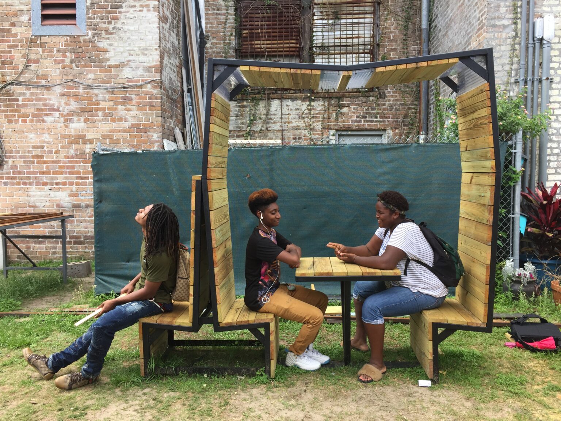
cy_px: 210
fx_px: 470
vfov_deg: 48.2
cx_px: 280
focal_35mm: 29
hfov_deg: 61.7
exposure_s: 1/222
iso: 32
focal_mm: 4.15
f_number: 2.2
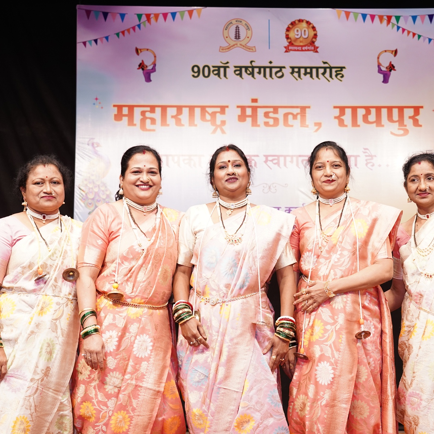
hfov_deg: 29.0
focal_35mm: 59
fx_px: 837
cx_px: 264
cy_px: 218
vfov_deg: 29.1
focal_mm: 46
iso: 1250
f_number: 4
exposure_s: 1/160
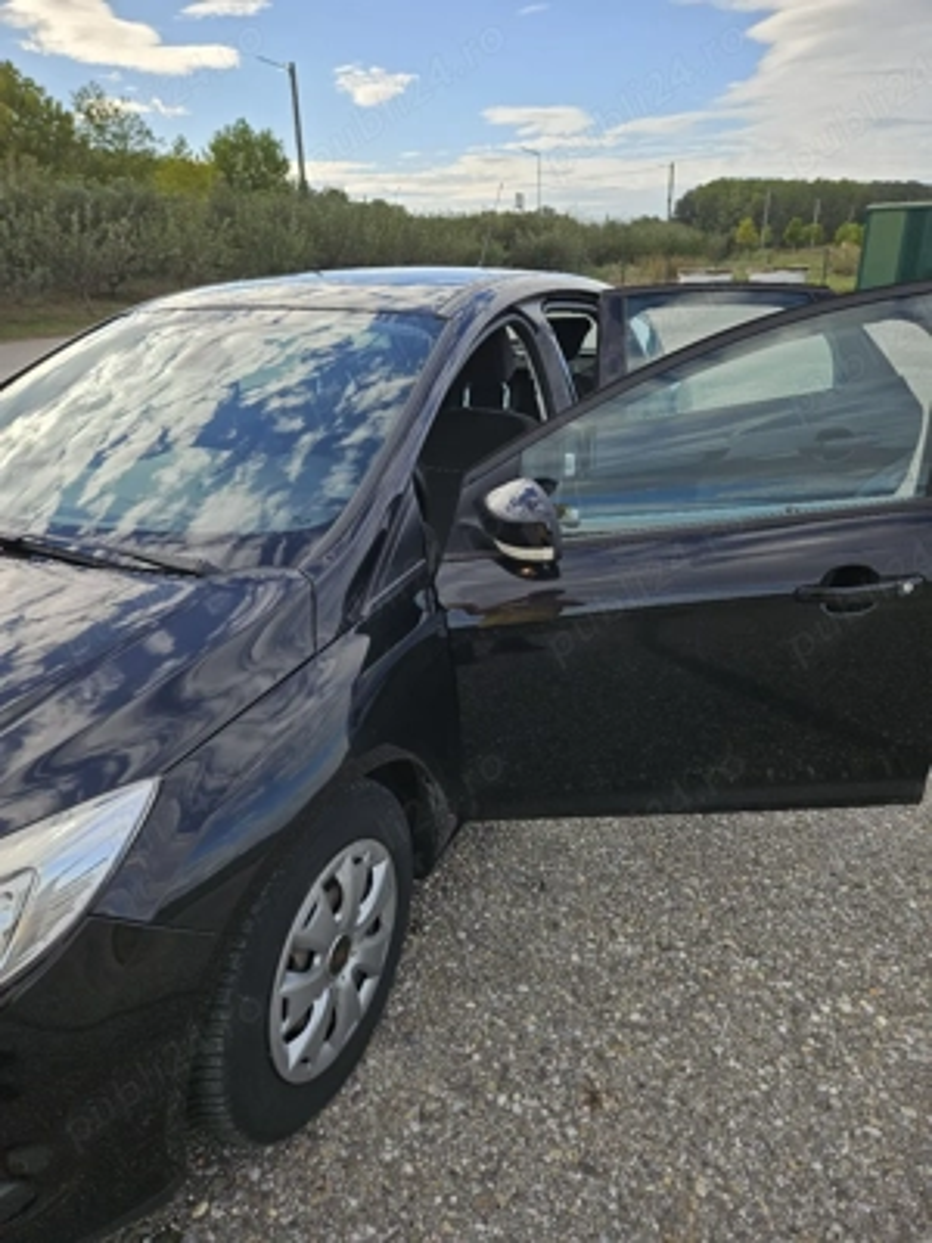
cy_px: 622
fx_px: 826
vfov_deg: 73.9
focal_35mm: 23
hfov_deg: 58.9
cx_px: 466
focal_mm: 5.4
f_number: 1.8
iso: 25
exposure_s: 1/714
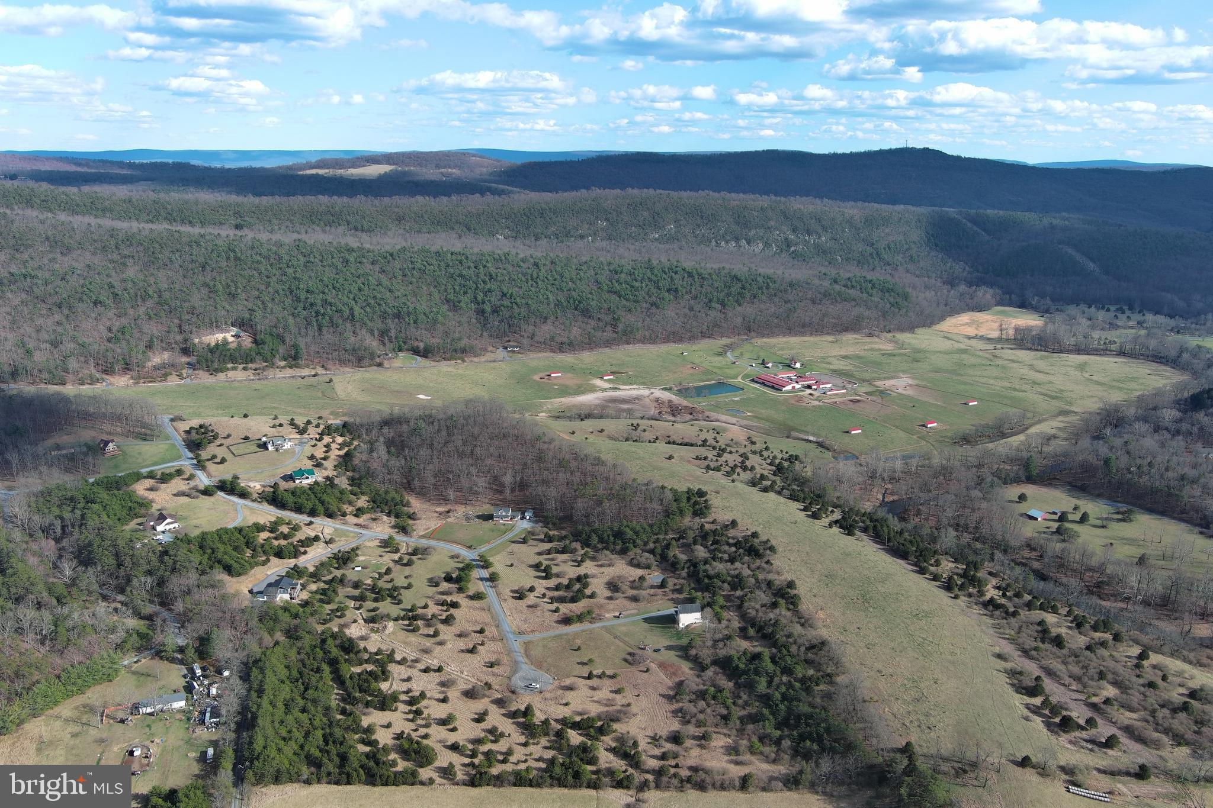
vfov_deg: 45.0
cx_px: 606
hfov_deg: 63.7
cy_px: 404
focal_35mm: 29
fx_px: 977
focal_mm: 10.57
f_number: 2.8
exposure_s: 1/883
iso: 100
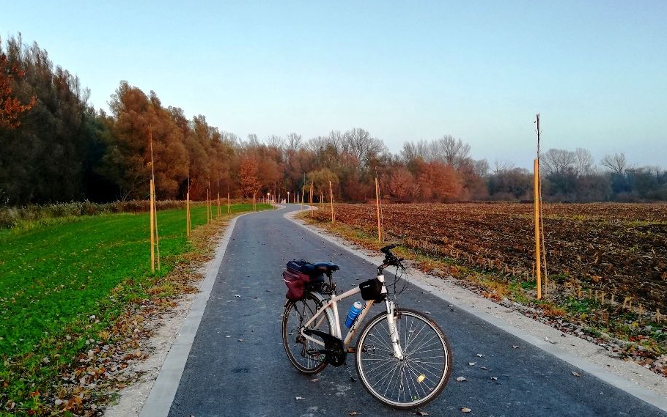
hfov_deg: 61.2
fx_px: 564
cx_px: 339
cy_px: 229
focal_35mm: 31
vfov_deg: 40.6
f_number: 2.2
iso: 64
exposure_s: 1/50
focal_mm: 3.81
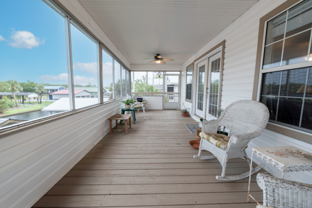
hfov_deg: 104.2
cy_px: 104
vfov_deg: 81.3
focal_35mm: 14
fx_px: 121
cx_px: 156
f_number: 8
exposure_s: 1/400
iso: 400
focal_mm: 14
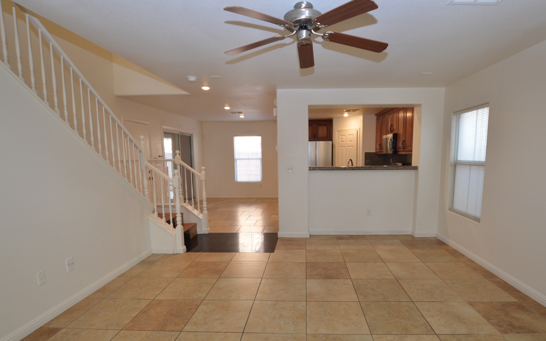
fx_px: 268
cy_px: 198
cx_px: 294
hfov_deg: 90.9
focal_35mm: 18
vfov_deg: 64.6
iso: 400
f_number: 4
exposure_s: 1/60
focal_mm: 10
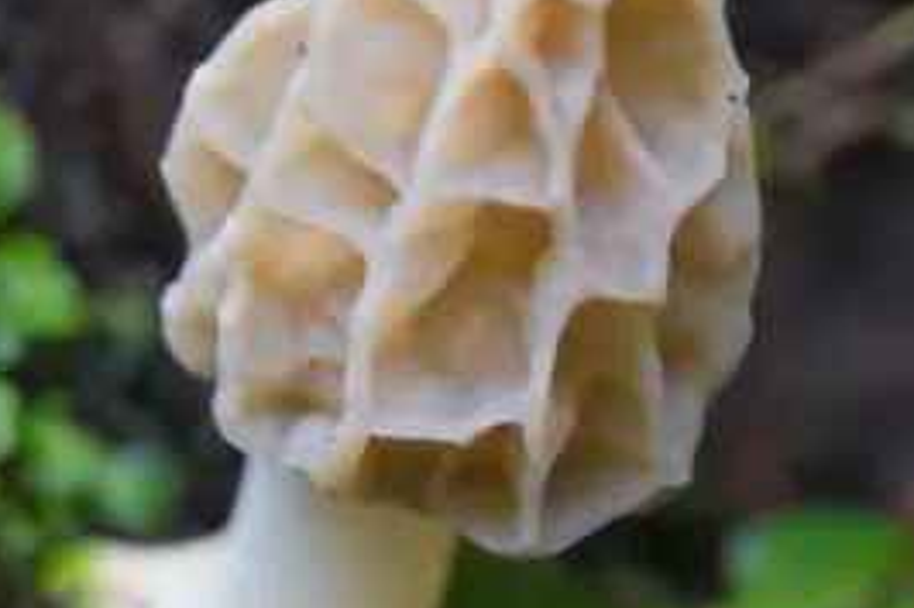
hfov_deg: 2.0
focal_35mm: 1015
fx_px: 25753
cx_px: 495
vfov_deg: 1.4
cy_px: 374
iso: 640
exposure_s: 1/30
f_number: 4
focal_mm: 220
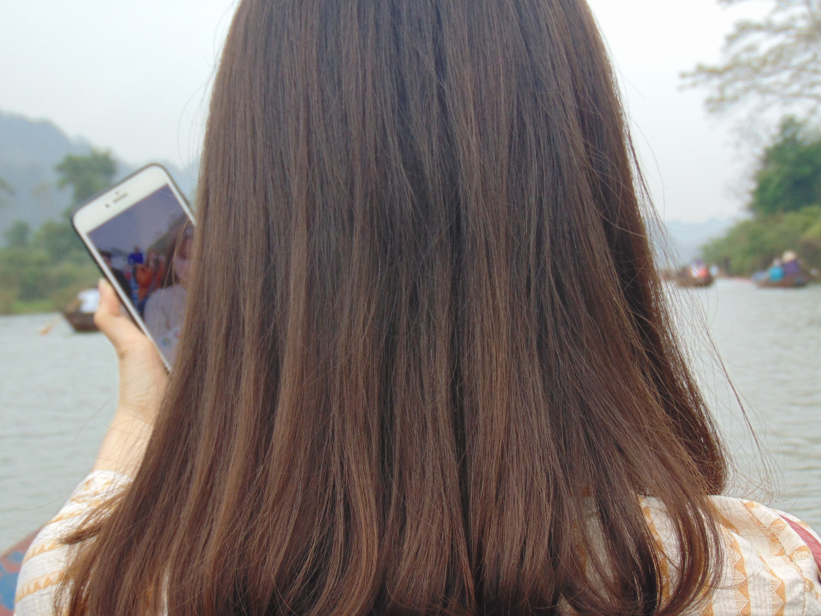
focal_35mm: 81
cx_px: 418
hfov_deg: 24.1
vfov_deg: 18.2
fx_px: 1921
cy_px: 303
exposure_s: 1/160
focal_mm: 12.8
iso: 80
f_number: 3.7
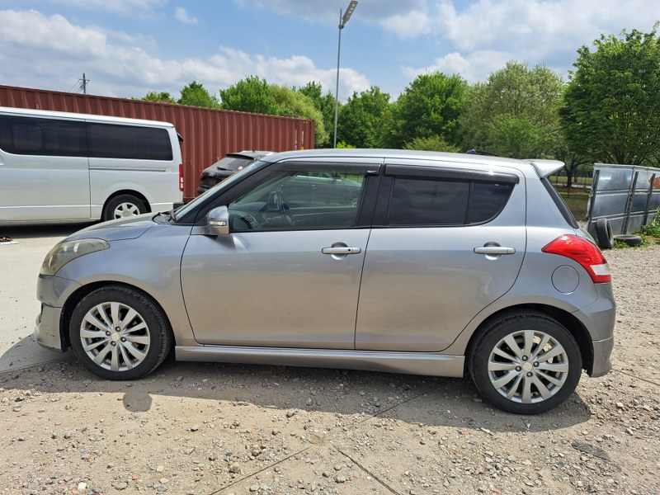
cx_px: 330
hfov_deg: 71.6
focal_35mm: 24
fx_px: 458
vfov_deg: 56.8
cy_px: 248
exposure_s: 1/1767
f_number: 1.8
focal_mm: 5.23
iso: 50
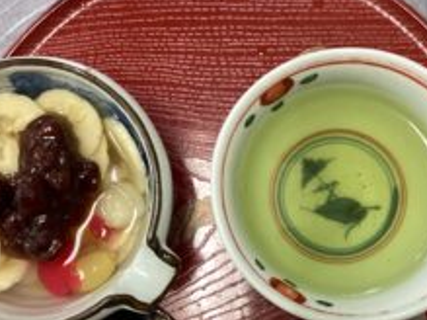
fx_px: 653
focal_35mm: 53
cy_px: 192
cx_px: 241
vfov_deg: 27.4
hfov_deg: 36.1
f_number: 2.4
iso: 200
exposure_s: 1/60
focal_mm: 3.3
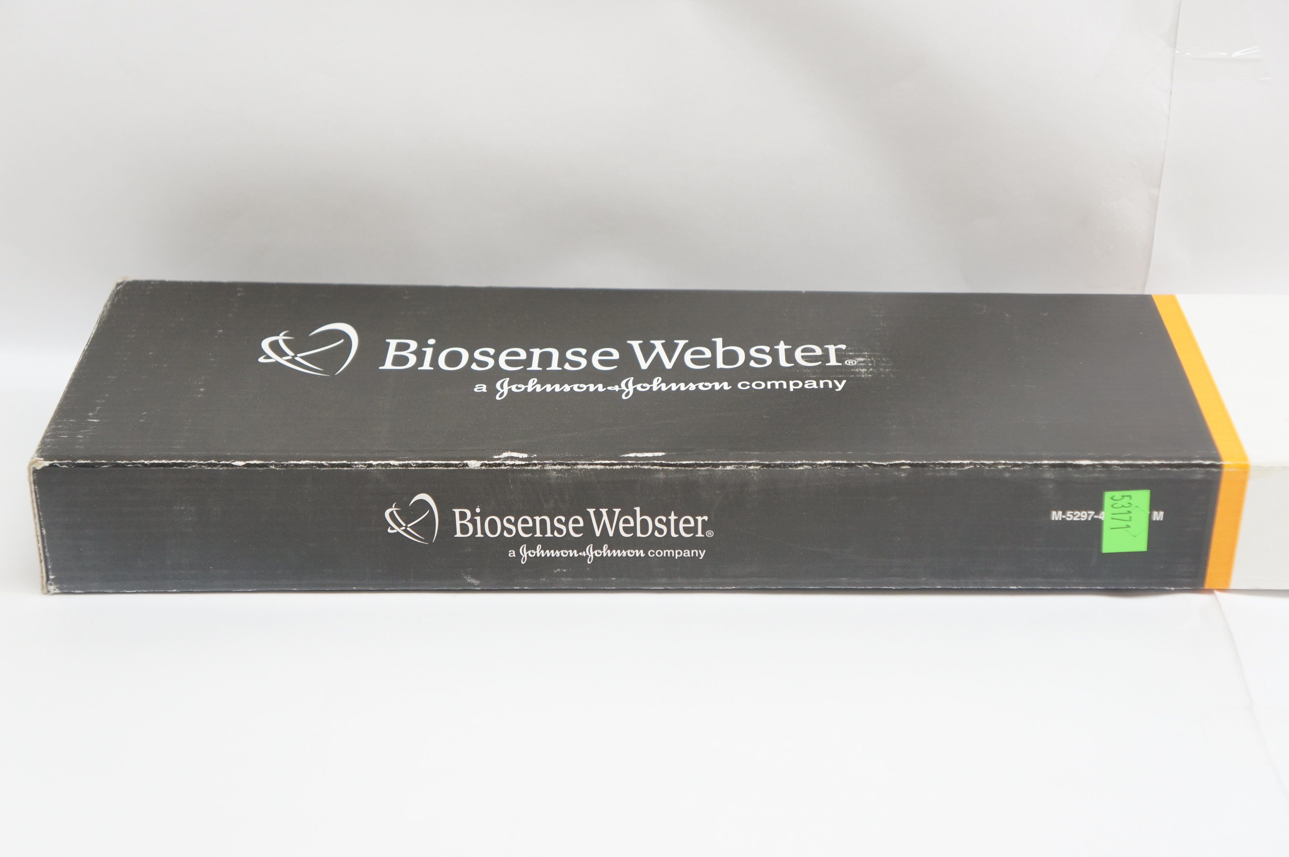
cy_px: 428
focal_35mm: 63
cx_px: 644
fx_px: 2253
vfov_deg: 21.5
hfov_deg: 31.9
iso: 400
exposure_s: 1/60
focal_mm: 42
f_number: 5
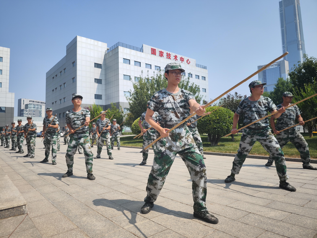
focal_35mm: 23
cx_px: 158
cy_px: 119
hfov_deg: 73.9
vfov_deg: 58.9
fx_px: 211
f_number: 1.9
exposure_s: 1/1967
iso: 50
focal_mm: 8.7
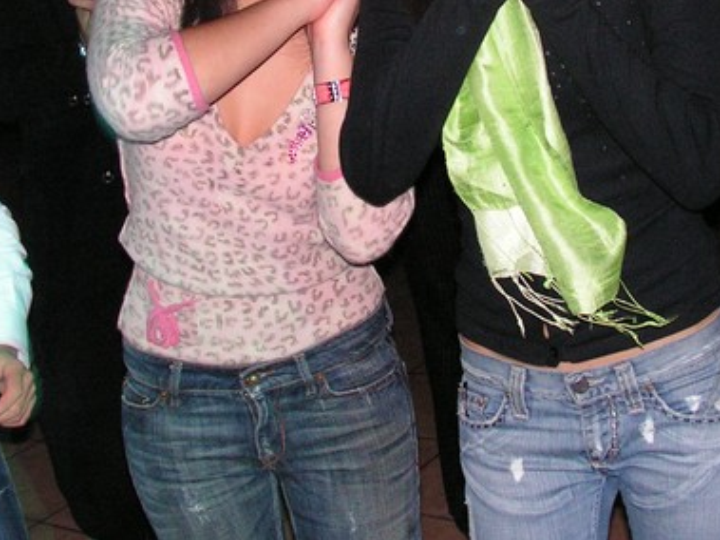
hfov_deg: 25.7
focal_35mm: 76
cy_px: 110
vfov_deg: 19.2
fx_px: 1580
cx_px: 395
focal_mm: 6
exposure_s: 1/40
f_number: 3.2
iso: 200
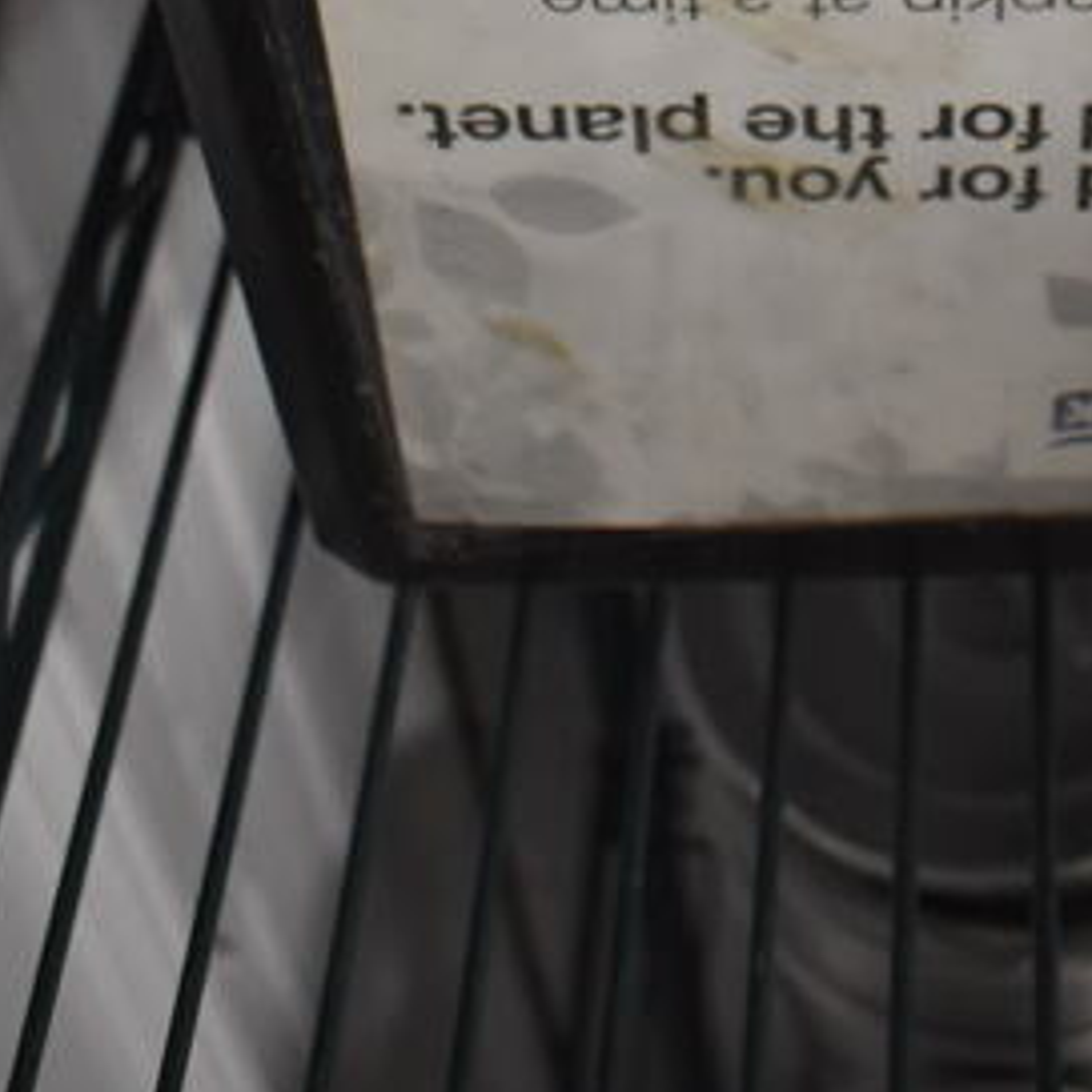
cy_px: -588
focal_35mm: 77
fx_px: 2748
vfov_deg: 19.4
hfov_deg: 22.2
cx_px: 879
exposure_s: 1/125
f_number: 3.5
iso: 1600
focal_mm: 18
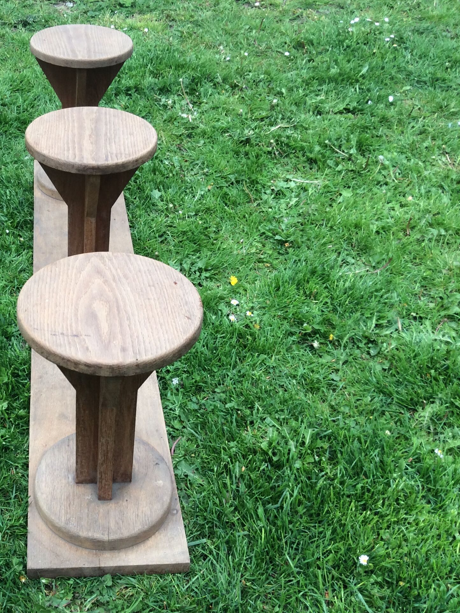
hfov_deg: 32.6
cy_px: 306
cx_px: 87
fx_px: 762
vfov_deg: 43.8
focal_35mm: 43
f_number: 2.4
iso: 32
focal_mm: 3.3
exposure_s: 1/174
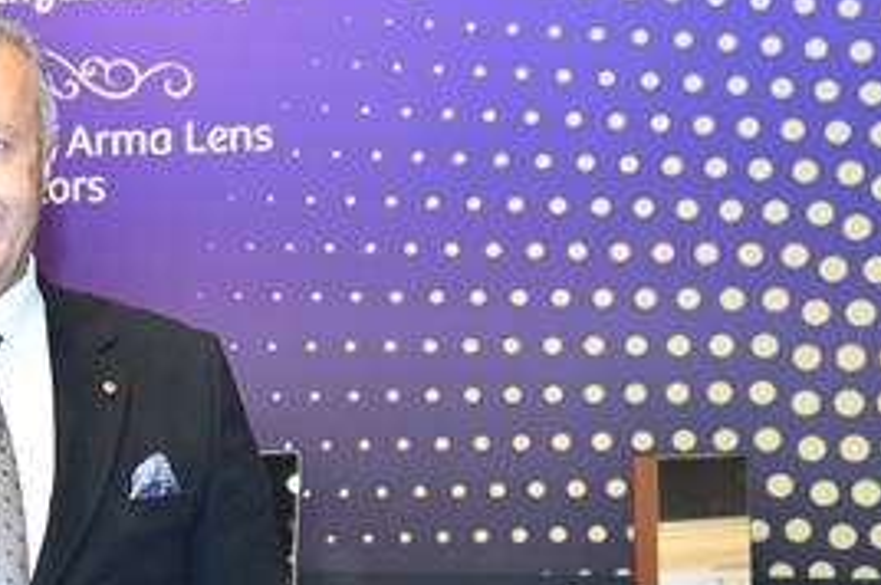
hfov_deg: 18.5
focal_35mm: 109
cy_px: 332
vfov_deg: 12.5
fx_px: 2664
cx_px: 92
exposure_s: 1/200
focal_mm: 38
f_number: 4.5
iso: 800
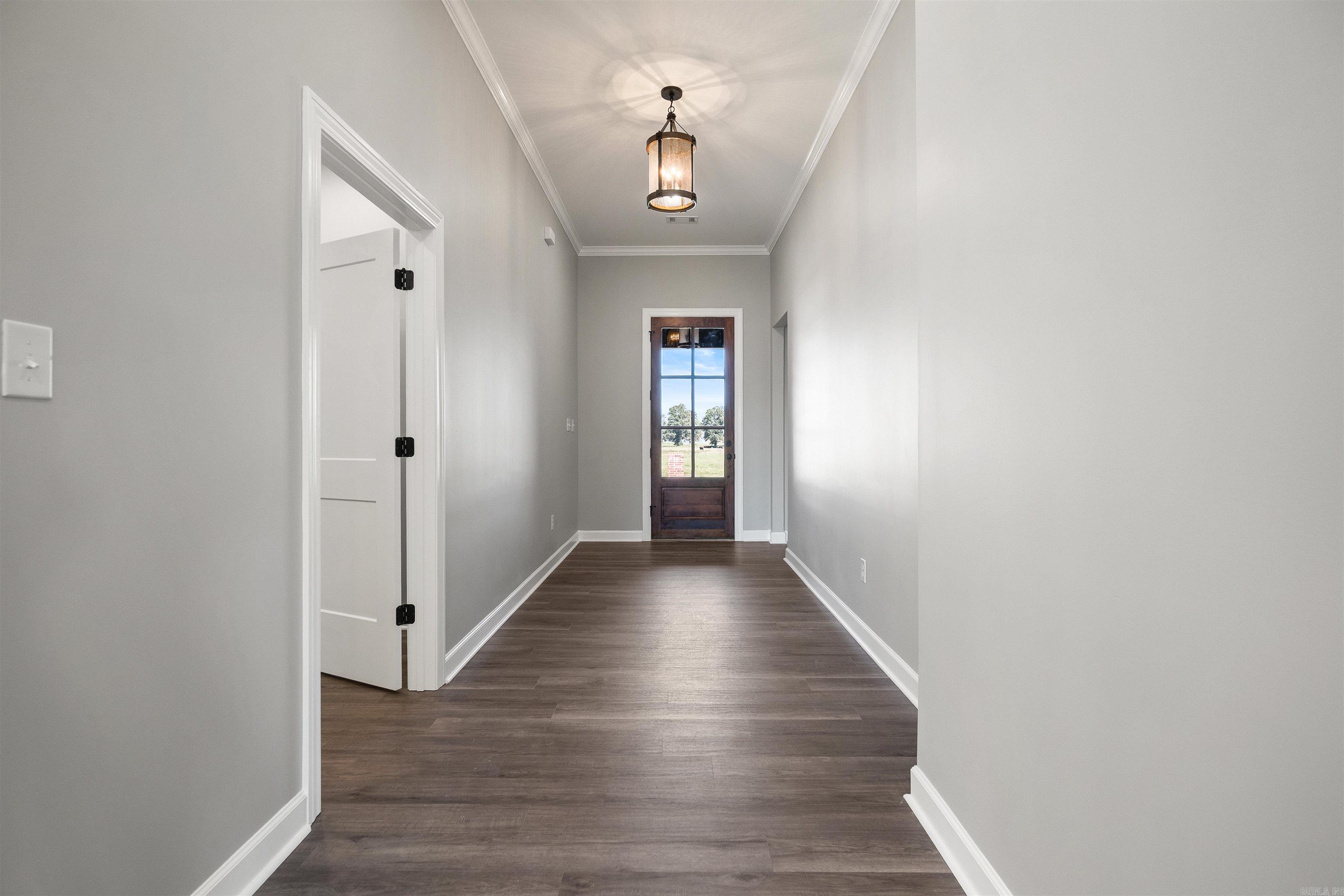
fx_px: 597
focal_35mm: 16
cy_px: 448
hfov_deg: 96.7
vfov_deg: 73.7
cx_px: 672
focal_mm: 16
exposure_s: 1/40
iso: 1250
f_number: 5.6
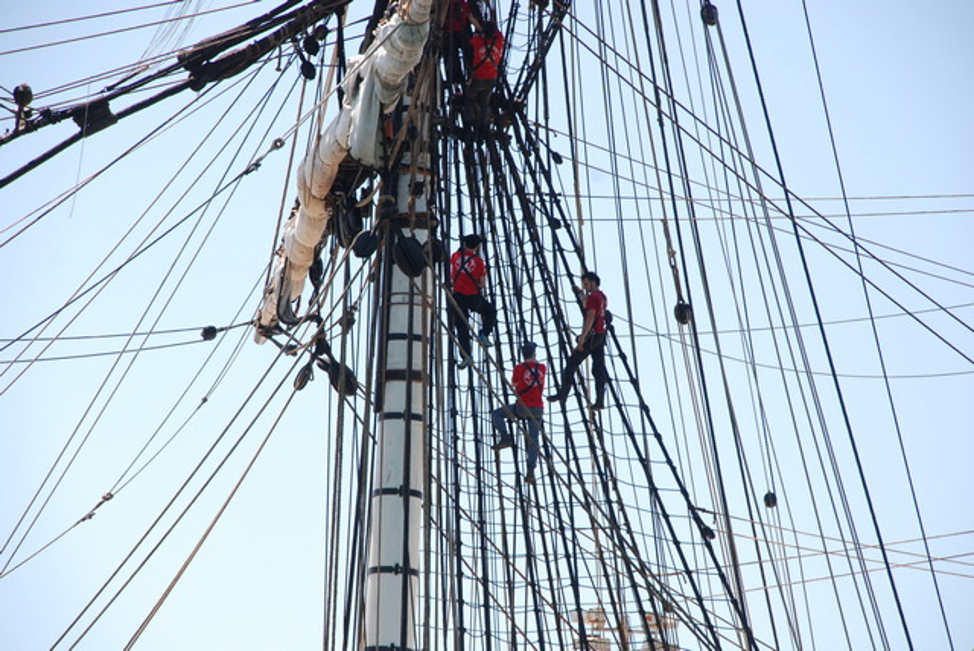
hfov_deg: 11.4
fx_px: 4874
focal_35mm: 180
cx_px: 487
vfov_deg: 7.6
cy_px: 326
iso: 500
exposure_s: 1/750
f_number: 6.7
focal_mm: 120
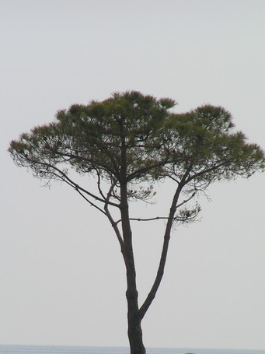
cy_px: 226
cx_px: 145
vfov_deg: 3.9
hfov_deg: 2.9
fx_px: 5229
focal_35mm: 512
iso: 50
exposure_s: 1/1000
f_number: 5.6
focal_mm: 58
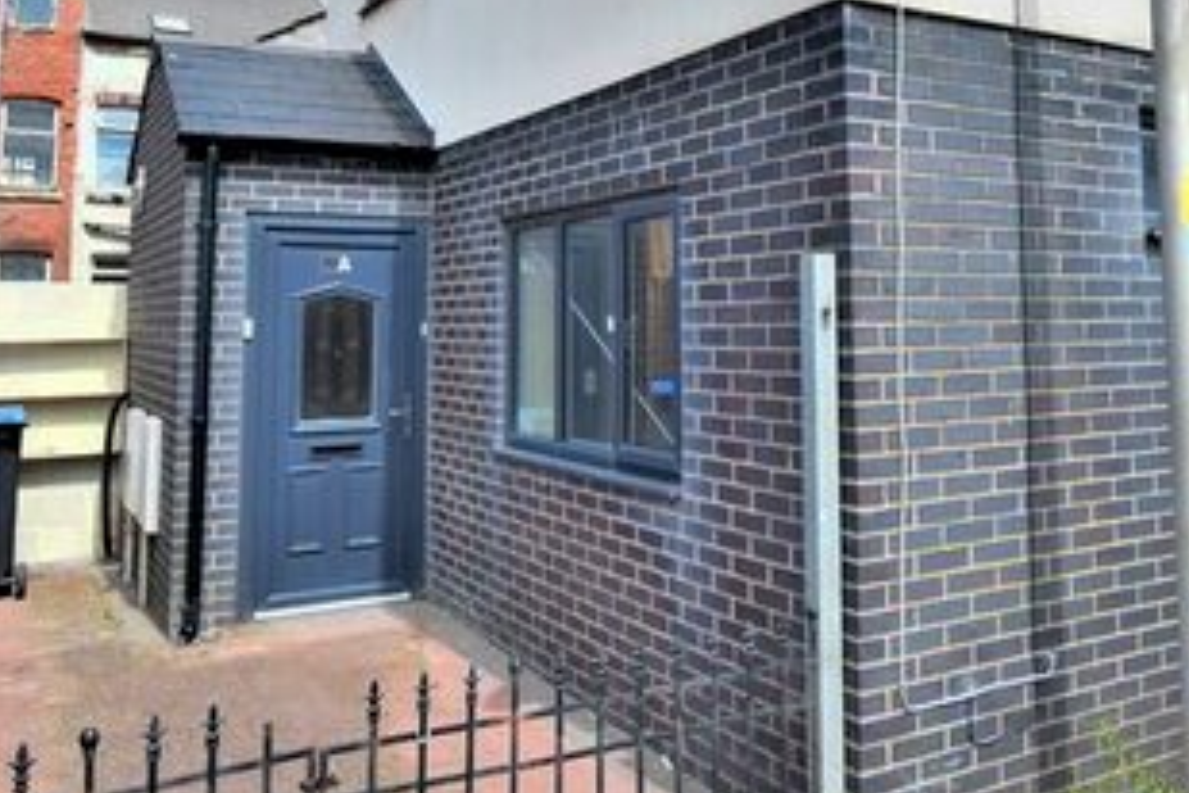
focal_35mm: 34
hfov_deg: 55.1
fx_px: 1123
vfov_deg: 37.9
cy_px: 198
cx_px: 754
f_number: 5
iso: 100
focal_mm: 10
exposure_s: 1/400
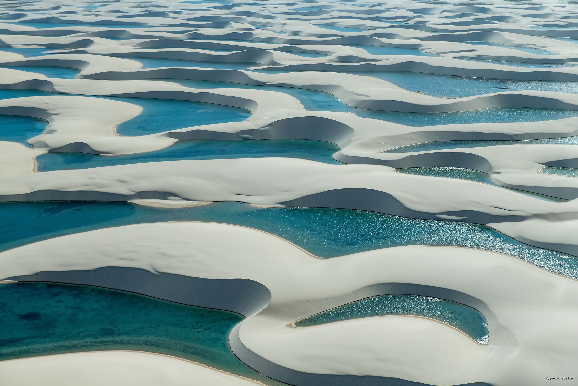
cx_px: 289
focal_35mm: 70
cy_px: 193
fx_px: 1124
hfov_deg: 28.8
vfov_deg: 19.5
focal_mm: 70
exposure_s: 1/1600
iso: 400
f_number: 9
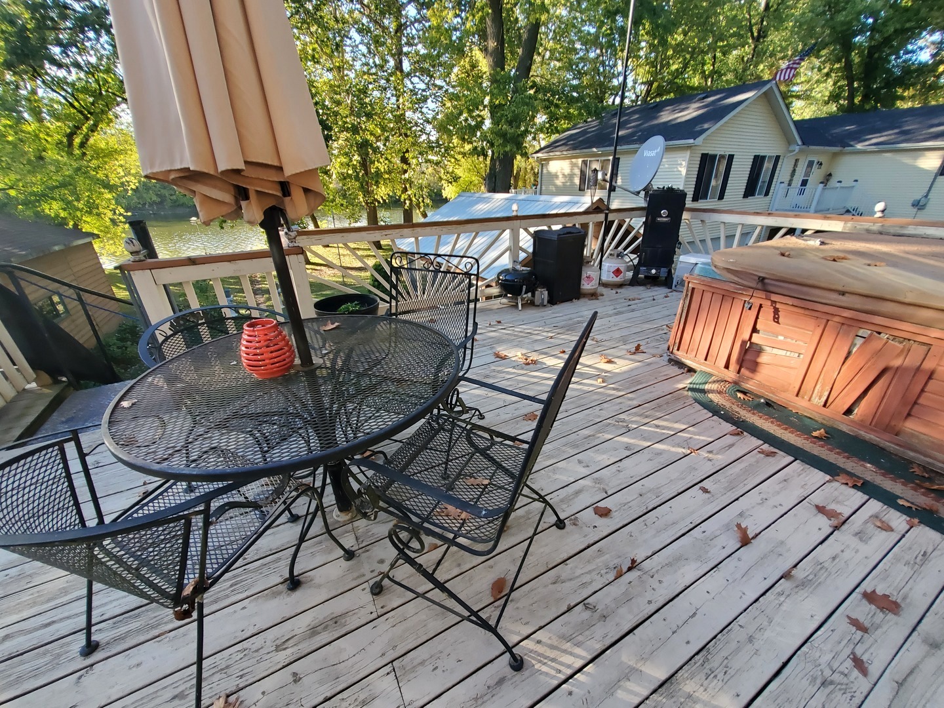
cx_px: 472
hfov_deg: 106.2
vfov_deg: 89.9
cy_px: 354
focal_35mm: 13
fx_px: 355
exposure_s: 1/120
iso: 80
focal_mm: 1.8
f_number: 2.2
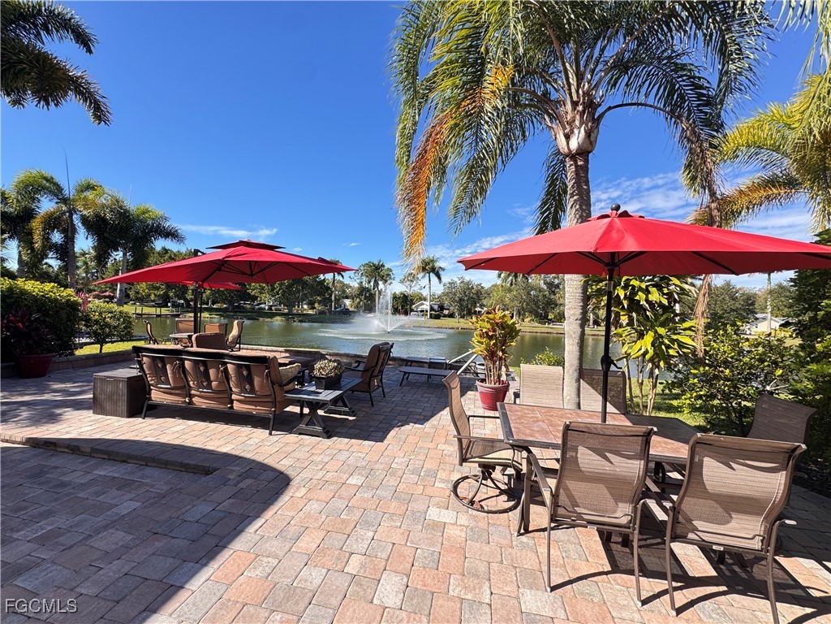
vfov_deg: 85.7
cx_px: 416
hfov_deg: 102.1
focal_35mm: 14
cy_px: 312
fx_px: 336
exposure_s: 1/646
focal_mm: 2.22
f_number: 2.2
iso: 40
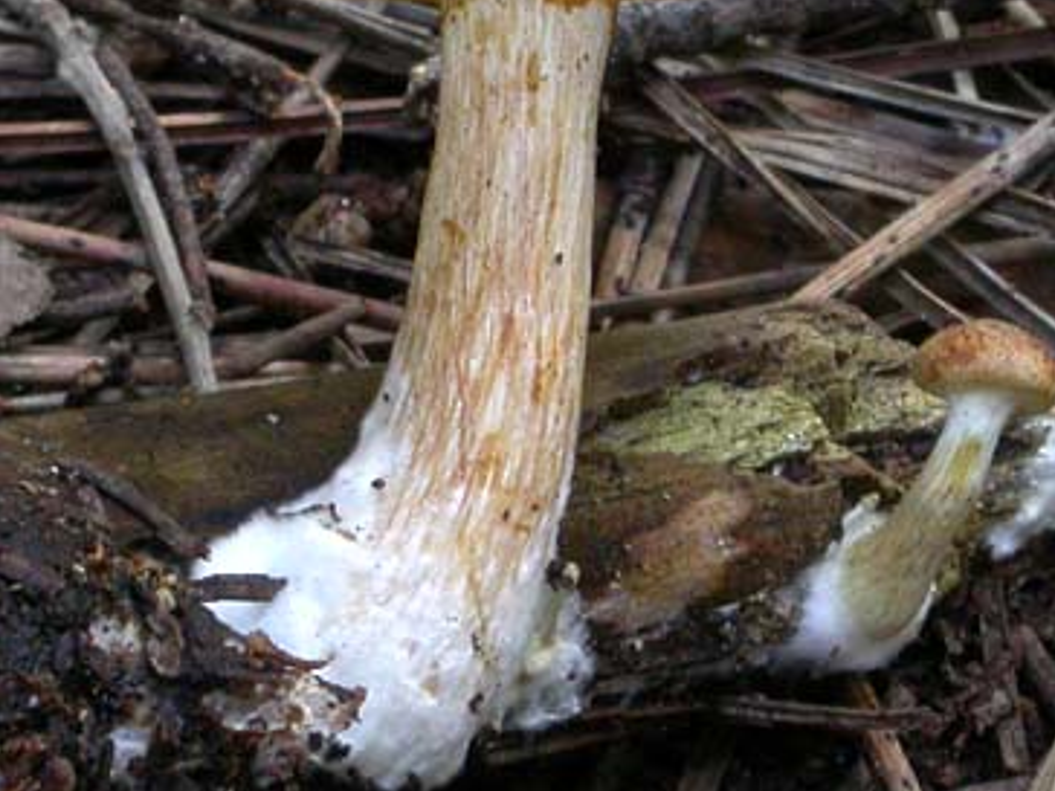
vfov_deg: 5.0
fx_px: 9052
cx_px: 597
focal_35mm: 297
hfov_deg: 6.7
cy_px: 301
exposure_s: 1/8
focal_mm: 27.9
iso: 200
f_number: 10.6
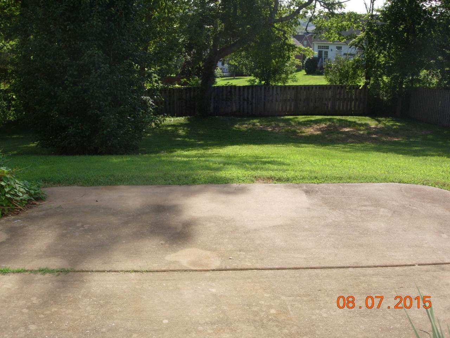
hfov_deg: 49.0
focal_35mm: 38
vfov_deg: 37.7
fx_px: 494
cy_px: 169
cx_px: 225
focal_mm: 7.8
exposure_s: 1/430
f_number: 4.8
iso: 79
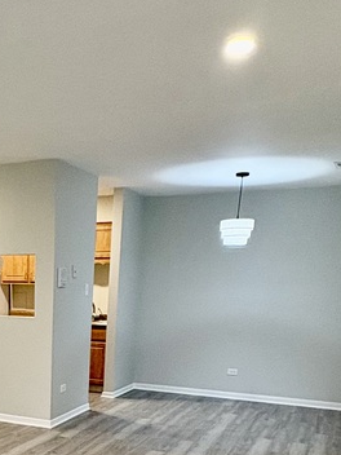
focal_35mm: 43
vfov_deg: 38.9
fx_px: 565
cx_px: 28
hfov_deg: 31.8
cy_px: 454
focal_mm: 2.22
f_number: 2.2
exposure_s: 1/60
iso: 250
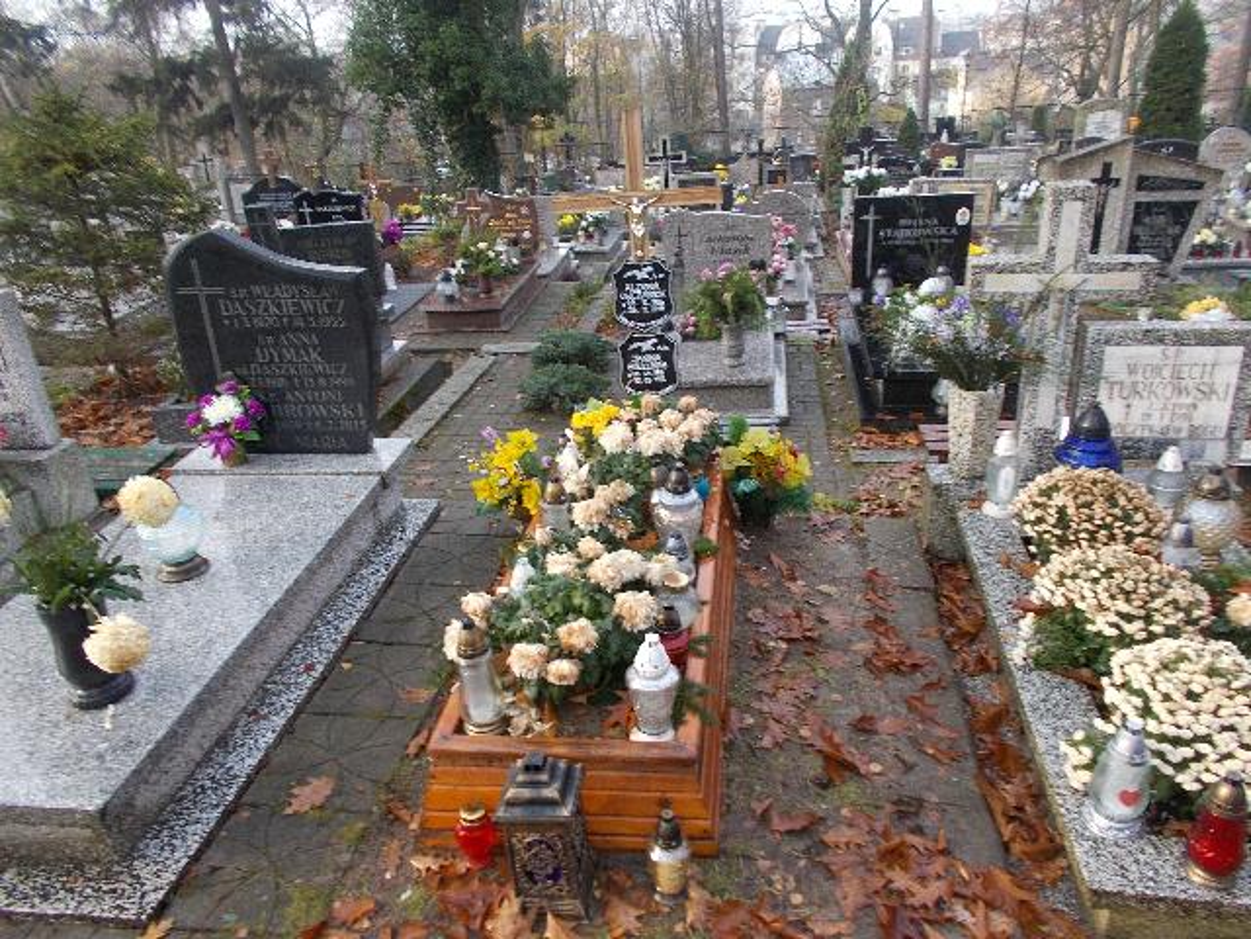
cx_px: 626
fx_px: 940
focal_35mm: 26
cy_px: 470
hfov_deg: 67.3
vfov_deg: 53.1
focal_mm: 4.6
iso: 80
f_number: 3.2
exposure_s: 1/60
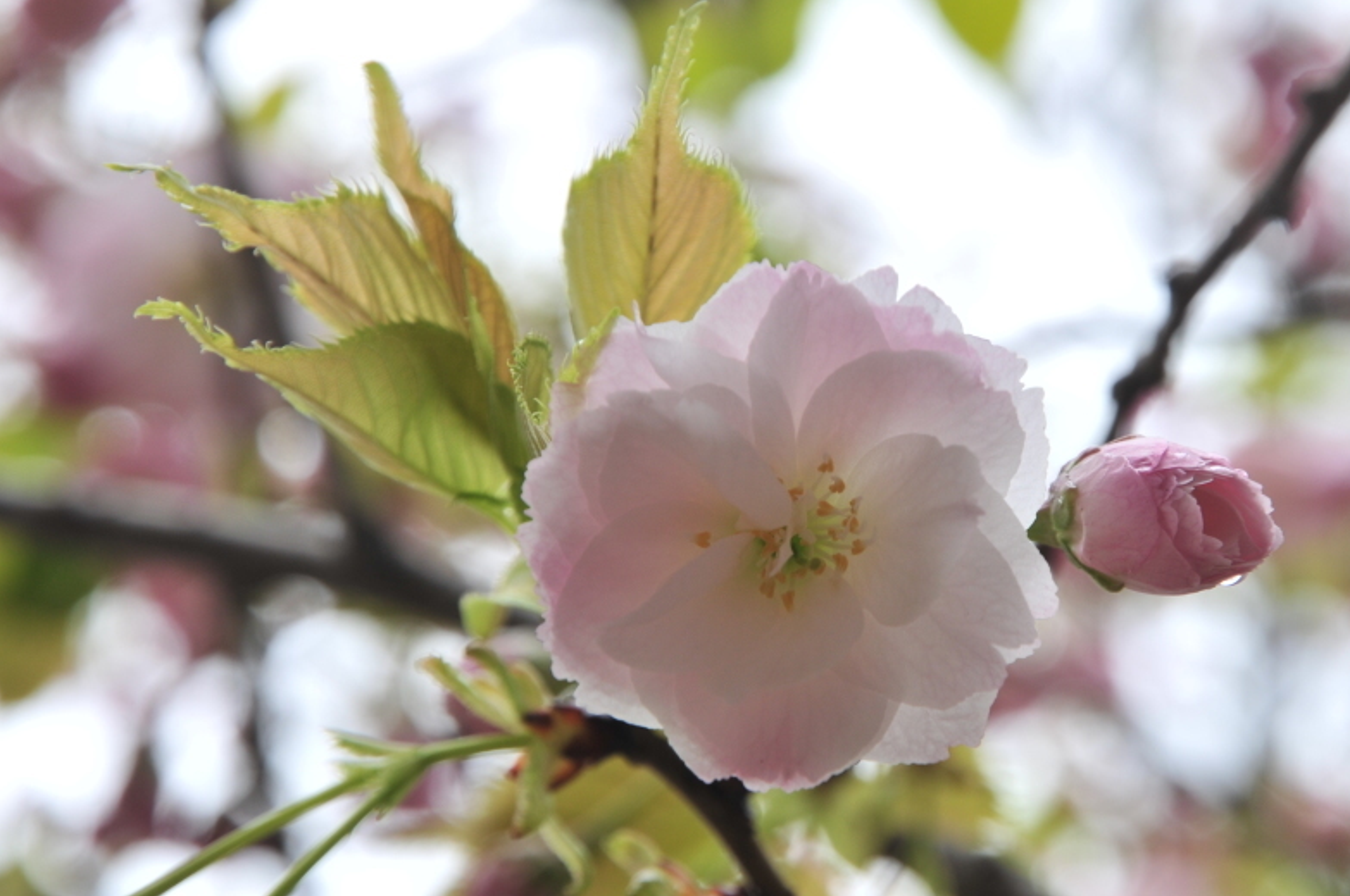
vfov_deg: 8.2
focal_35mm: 167
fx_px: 6242
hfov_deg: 12.3
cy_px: 462
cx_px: 834
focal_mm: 85
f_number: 8
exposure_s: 1/80
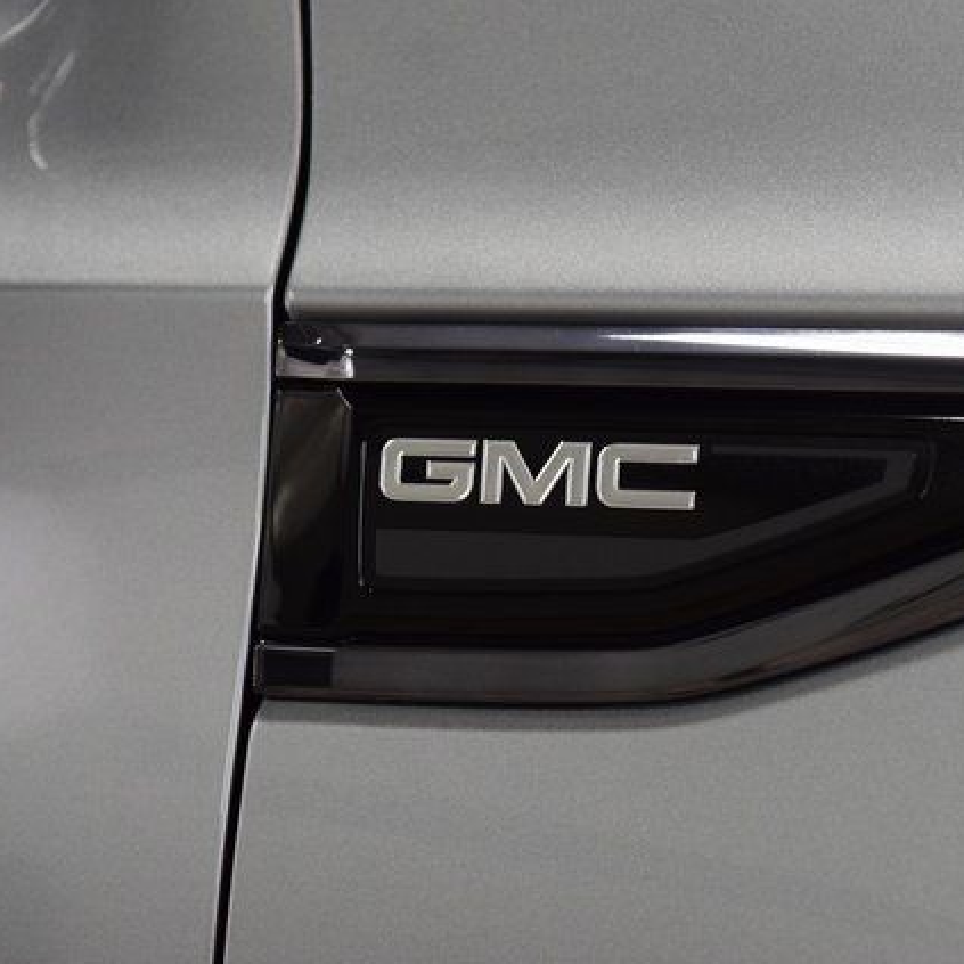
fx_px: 4253
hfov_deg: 12.9
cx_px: 595
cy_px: 484
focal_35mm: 135
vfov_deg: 12.9
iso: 1600
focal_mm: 70
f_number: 5
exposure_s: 1/125
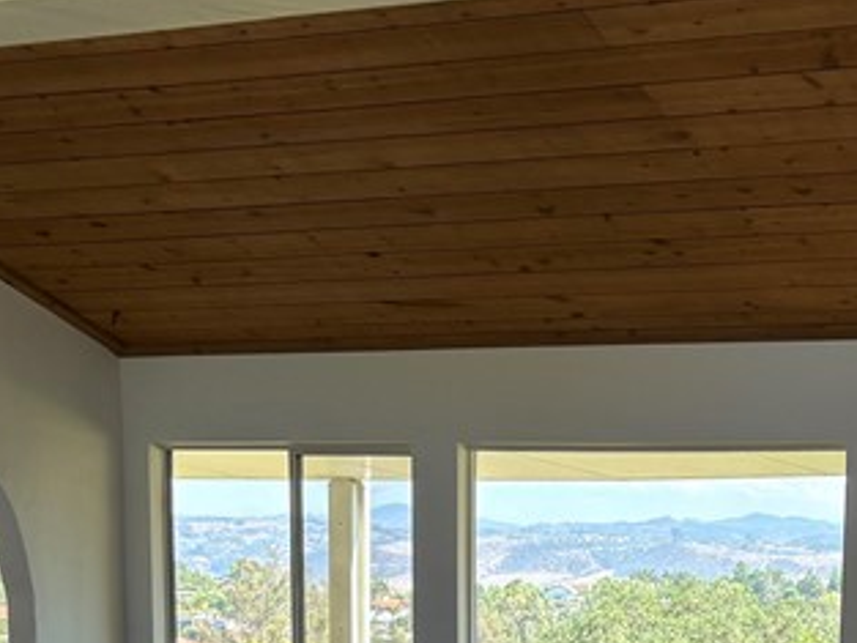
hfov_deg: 22.7
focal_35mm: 85
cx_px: 671
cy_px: 949
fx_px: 2105
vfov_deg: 16.0
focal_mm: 5.96
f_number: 1.6
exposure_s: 1/263
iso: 64
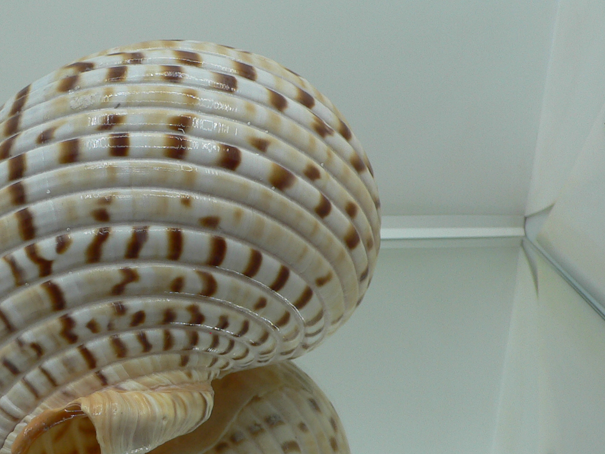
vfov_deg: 27.0
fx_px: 944
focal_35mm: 54
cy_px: 264
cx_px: 158
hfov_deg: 34.9
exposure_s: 1/80
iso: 80
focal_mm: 4.6
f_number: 2.8
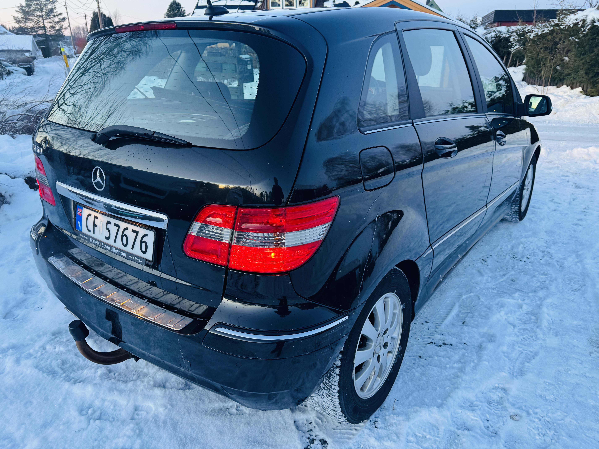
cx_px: 300
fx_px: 415
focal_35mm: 24
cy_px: 224
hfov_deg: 71.6
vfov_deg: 56.8
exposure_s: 1/50
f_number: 1.78
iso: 200
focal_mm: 6.76
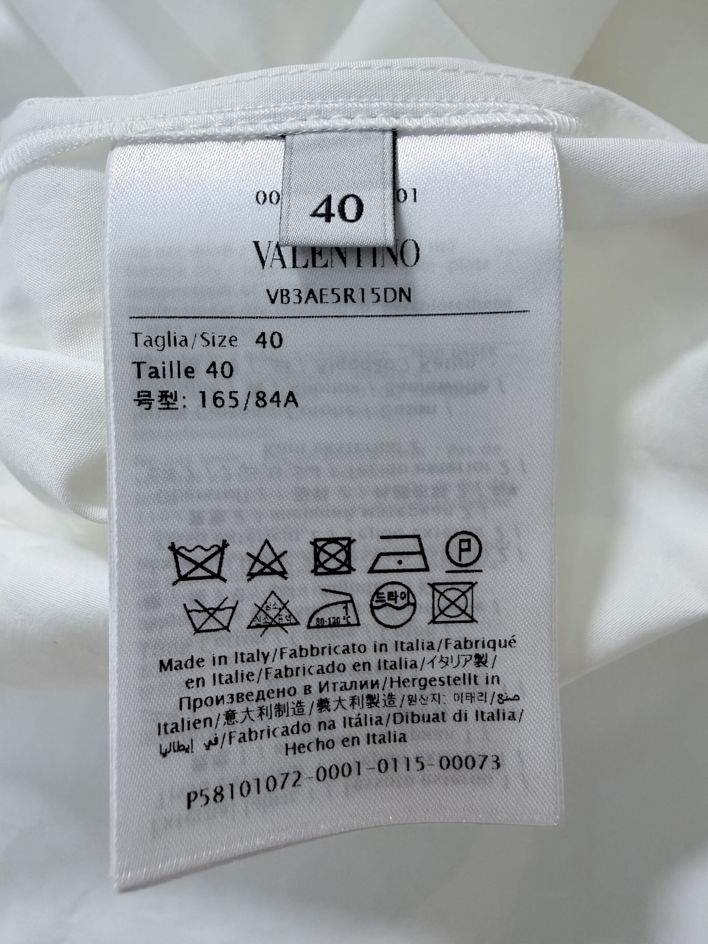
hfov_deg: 56.8
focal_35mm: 24
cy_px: 472
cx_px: 354
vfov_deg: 71.6
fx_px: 654
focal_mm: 2.22
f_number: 2.2
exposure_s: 1/100
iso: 200
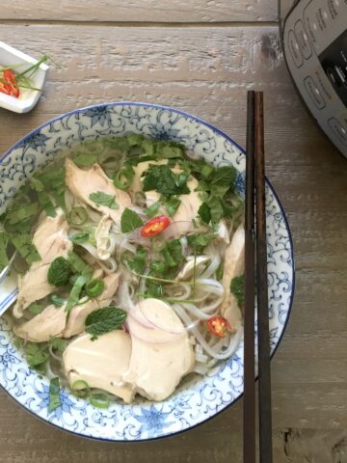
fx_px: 521
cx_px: 174
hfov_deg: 36.8
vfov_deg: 47.9
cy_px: 232
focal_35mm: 39
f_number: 2.2
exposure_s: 1/30
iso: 80
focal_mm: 4.15
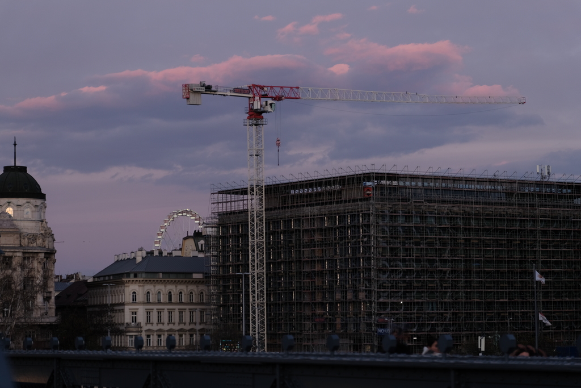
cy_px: 194
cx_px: 290
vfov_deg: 13.0
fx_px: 1695
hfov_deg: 19.5
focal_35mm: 105
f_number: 2.8
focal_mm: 70
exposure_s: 1/210
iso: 160
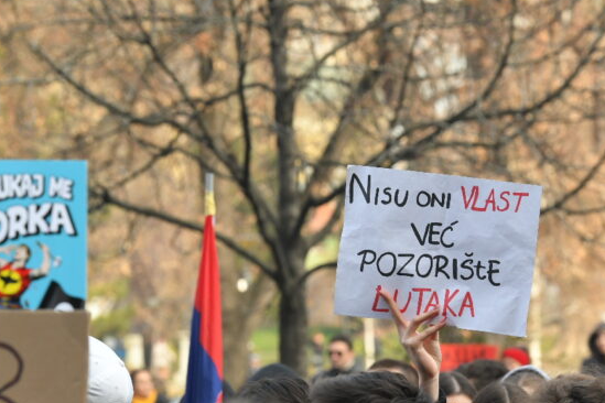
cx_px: 424
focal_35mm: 252
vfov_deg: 5.4
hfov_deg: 8.2
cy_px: 351
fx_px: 4235
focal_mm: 135
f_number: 6.3
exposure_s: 1/800
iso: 1000
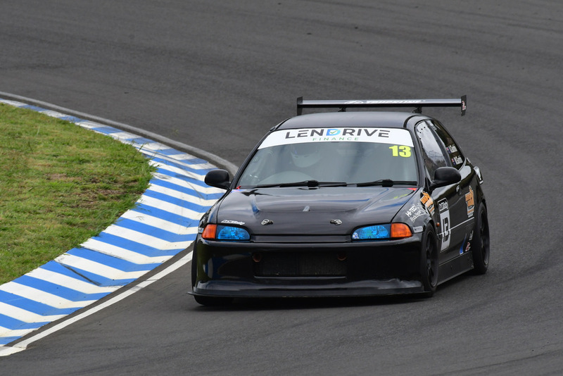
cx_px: 282
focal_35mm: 750
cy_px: 188
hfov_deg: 2.7
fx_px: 11733
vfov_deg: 1.8
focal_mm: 500
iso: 640
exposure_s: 1/640
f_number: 11
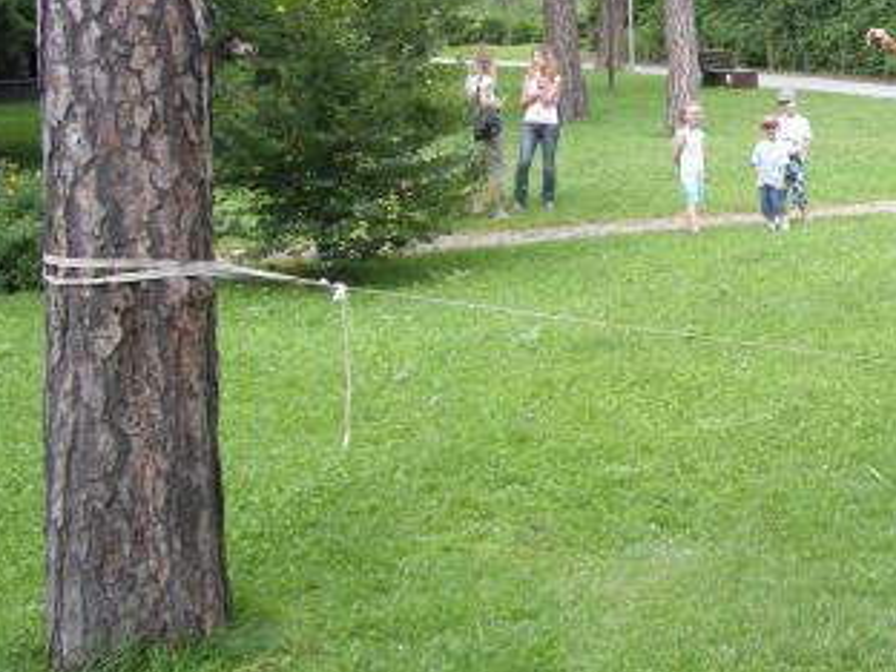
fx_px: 1967
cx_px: 856
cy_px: 121
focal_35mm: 76
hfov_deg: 24.7
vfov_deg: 19.2
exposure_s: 1/186
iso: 64
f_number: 2.8
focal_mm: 7.9
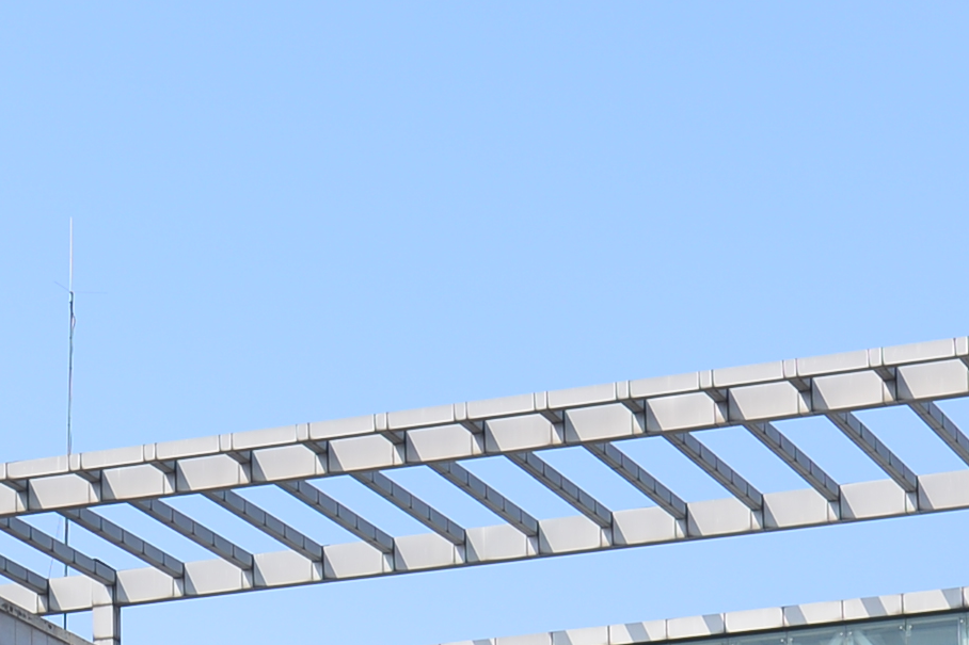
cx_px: 117
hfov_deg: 11.7
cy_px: 1001
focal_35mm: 174
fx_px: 4682
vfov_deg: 7.7
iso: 100
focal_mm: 35
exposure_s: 1/400
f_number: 7.1
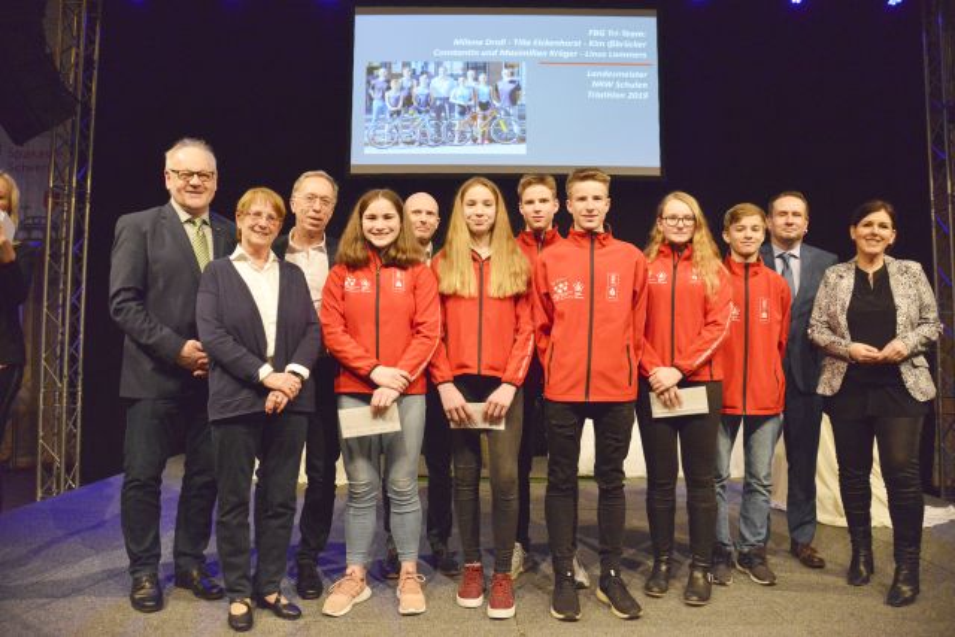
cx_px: 478
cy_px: 318
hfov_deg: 73.7
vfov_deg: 53.2
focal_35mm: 24
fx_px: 637
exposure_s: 1/500
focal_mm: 24
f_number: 4
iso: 6400
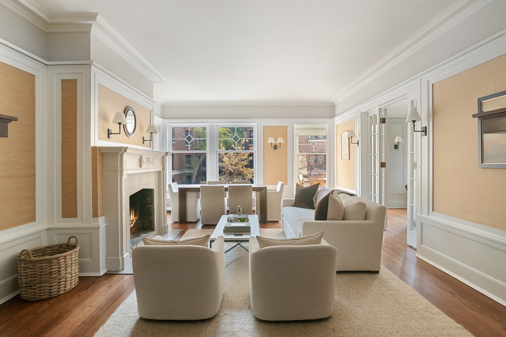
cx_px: 253
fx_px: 281
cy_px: 168
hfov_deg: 84.0
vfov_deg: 62.0
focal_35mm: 20
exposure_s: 2
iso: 500
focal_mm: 20
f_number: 8
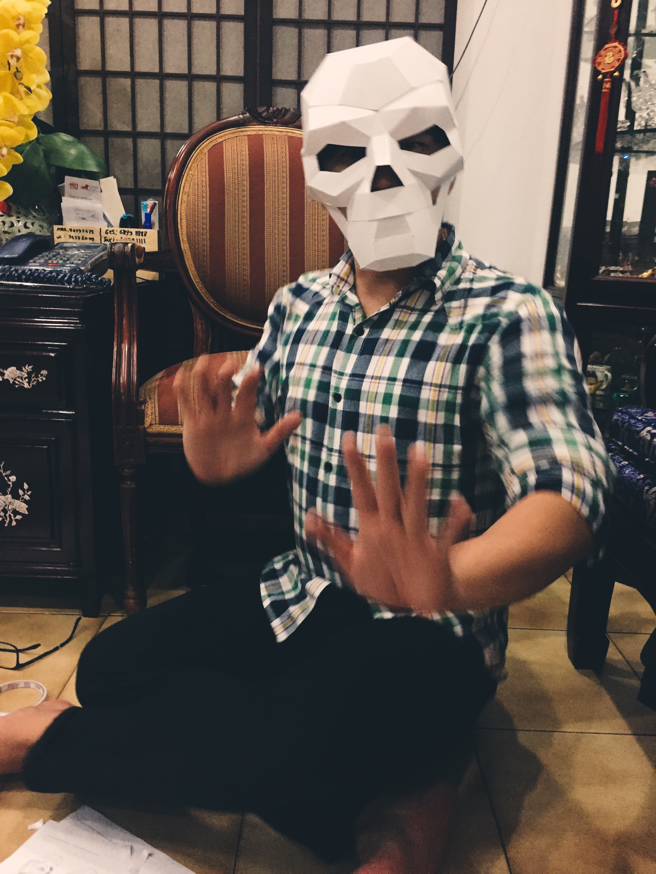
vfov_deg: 61.7
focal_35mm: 29
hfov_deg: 48.2
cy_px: 437
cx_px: 328
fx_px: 733
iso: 250
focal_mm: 4.15
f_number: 2.2
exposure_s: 1/17
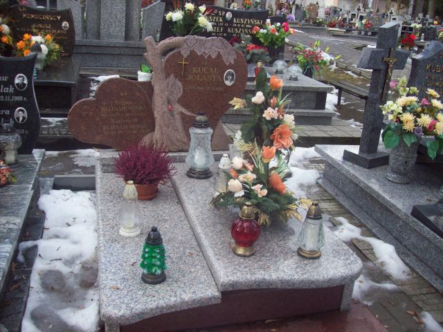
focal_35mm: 36
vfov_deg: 39.7
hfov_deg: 51.4
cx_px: 222
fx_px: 461
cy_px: 166
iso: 80
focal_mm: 6
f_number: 2.7
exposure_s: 1/180
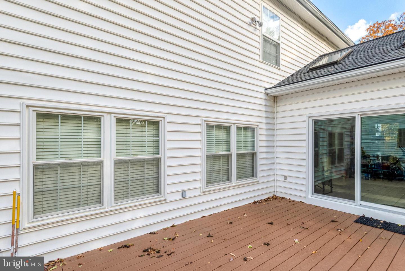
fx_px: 180
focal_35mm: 16
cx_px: 202
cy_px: 136
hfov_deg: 96.7
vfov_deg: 73.8
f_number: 8
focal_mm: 16
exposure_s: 1/320
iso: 400
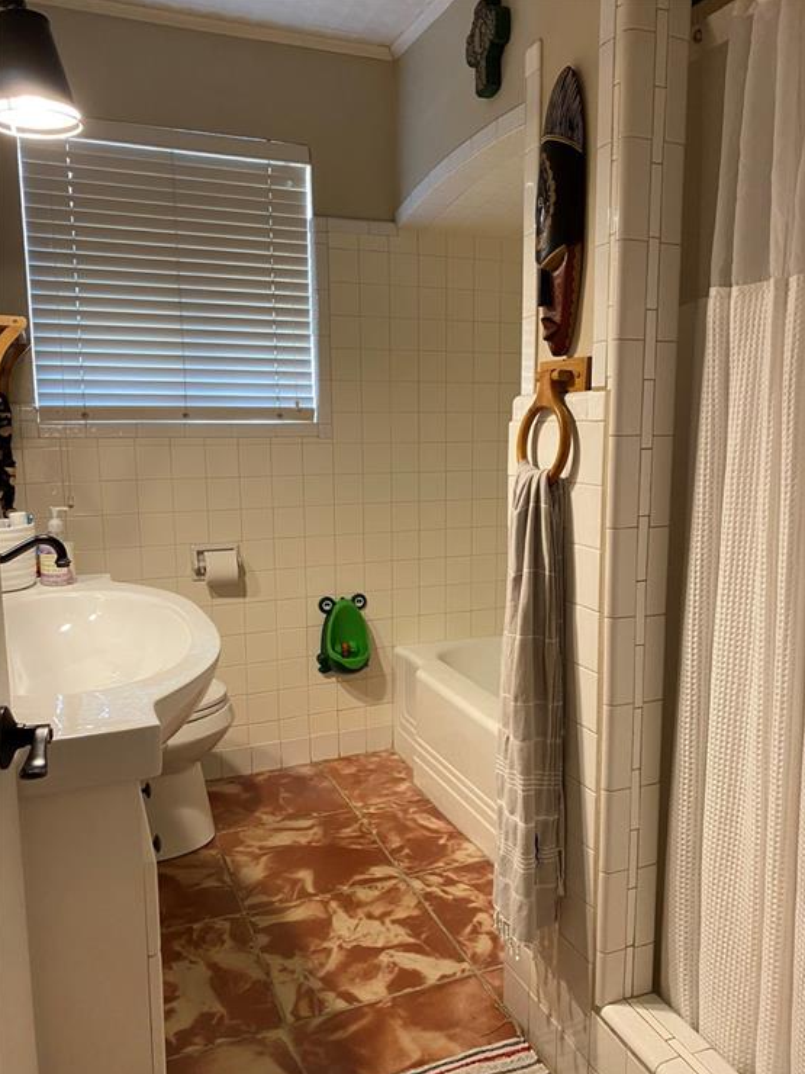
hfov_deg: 51.3
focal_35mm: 27
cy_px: 554
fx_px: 837
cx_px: 412
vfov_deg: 65.3
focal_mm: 4.25
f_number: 1.8
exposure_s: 1/60
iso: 160
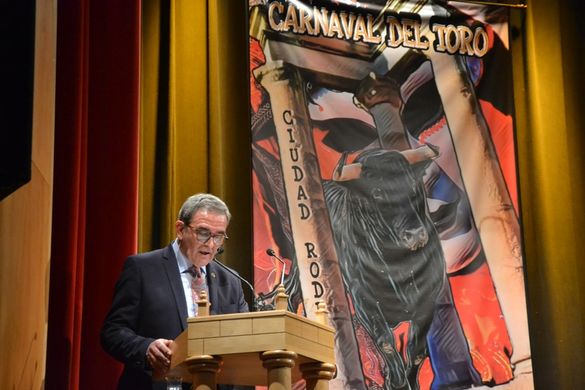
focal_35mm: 93
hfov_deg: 21.9
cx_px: 292
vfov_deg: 14.7
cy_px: 195
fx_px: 1511
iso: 3200
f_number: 5.3
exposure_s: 1/80
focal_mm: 62
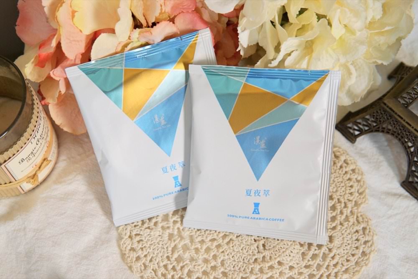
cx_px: 209
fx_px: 523
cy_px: 140
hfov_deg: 43.6
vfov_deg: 29.9
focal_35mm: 45
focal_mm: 30
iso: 250
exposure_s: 1/60
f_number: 4
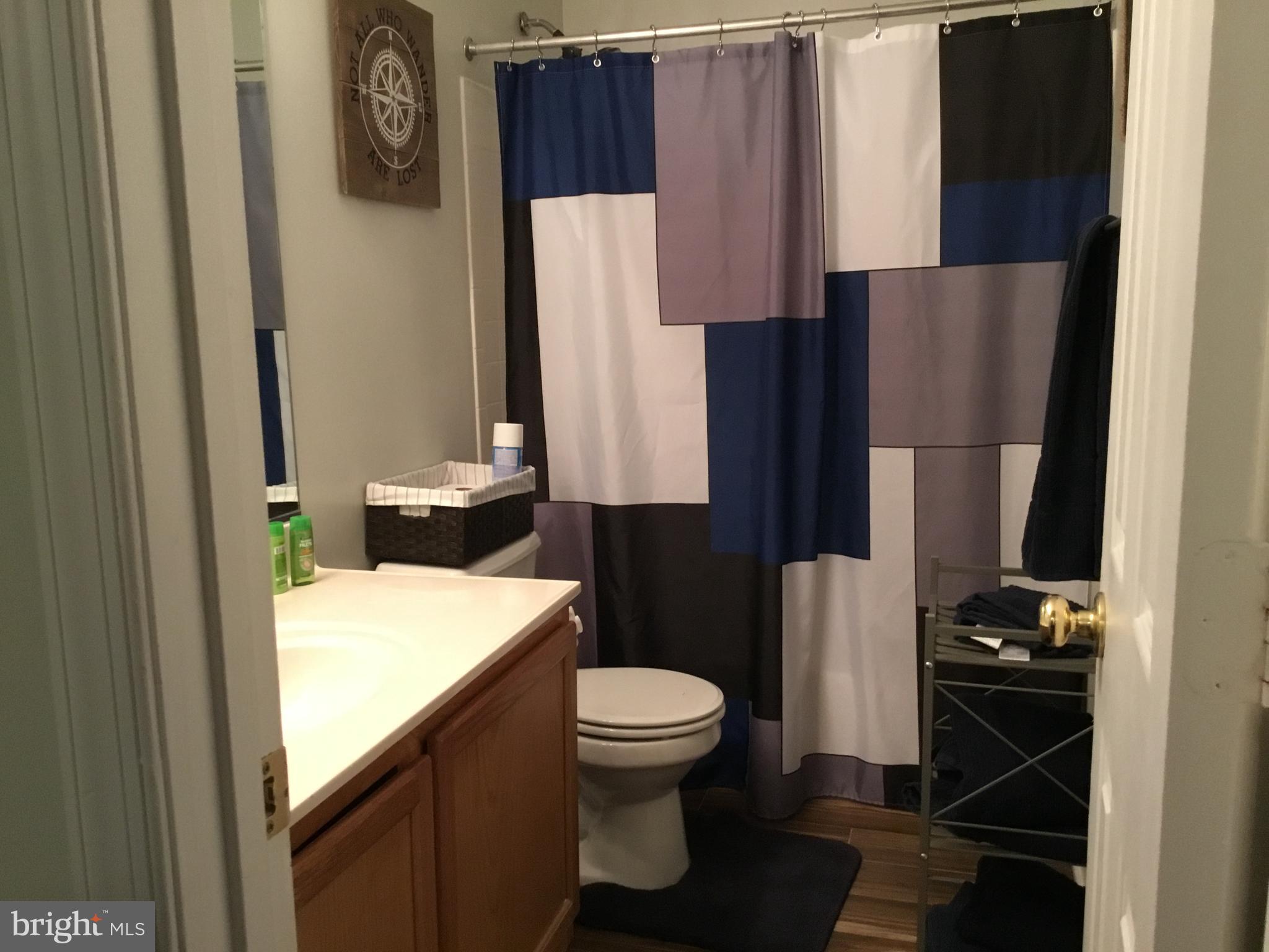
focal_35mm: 31
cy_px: 476
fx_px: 1136
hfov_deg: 58.4
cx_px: 634
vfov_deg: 45.4
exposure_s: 1/24
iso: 200
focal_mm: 3.3
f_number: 2.4
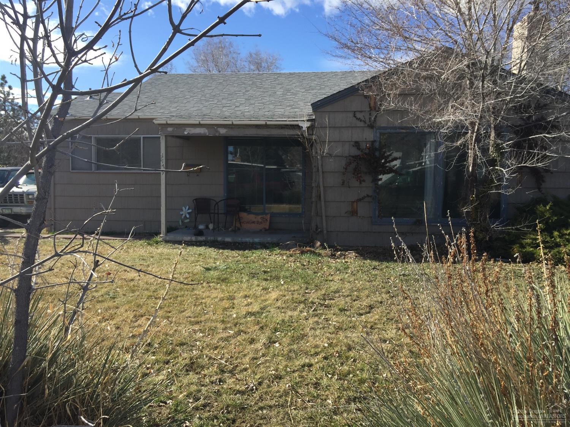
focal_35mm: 29
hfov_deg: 61.7
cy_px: 214
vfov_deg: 48.2
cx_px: 285
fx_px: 477
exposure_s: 1/1041
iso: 32
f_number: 2.2
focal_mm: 4.15
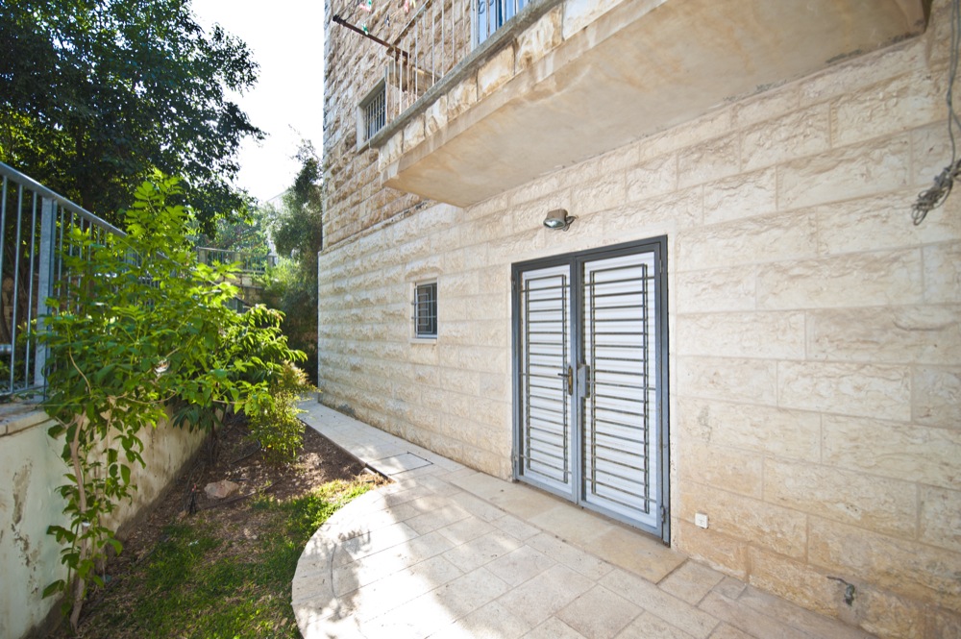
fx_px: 400
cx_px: 480
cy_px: 320
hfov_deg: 100.4
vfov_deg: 77.2
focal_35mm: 15
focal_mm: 15
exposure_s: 1/160
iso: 200
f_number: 4
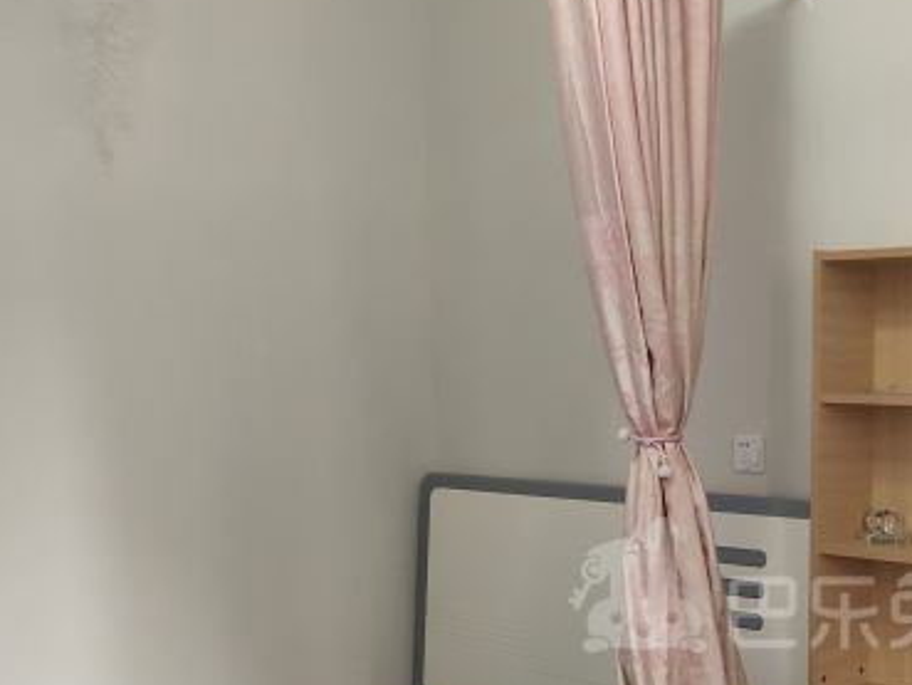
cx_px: 766
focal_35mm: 65
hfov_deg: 29.0
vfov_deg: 22.2
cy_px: 586
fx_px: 1713
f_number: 1.8
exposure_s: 1/50
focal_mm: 4.35
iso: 164
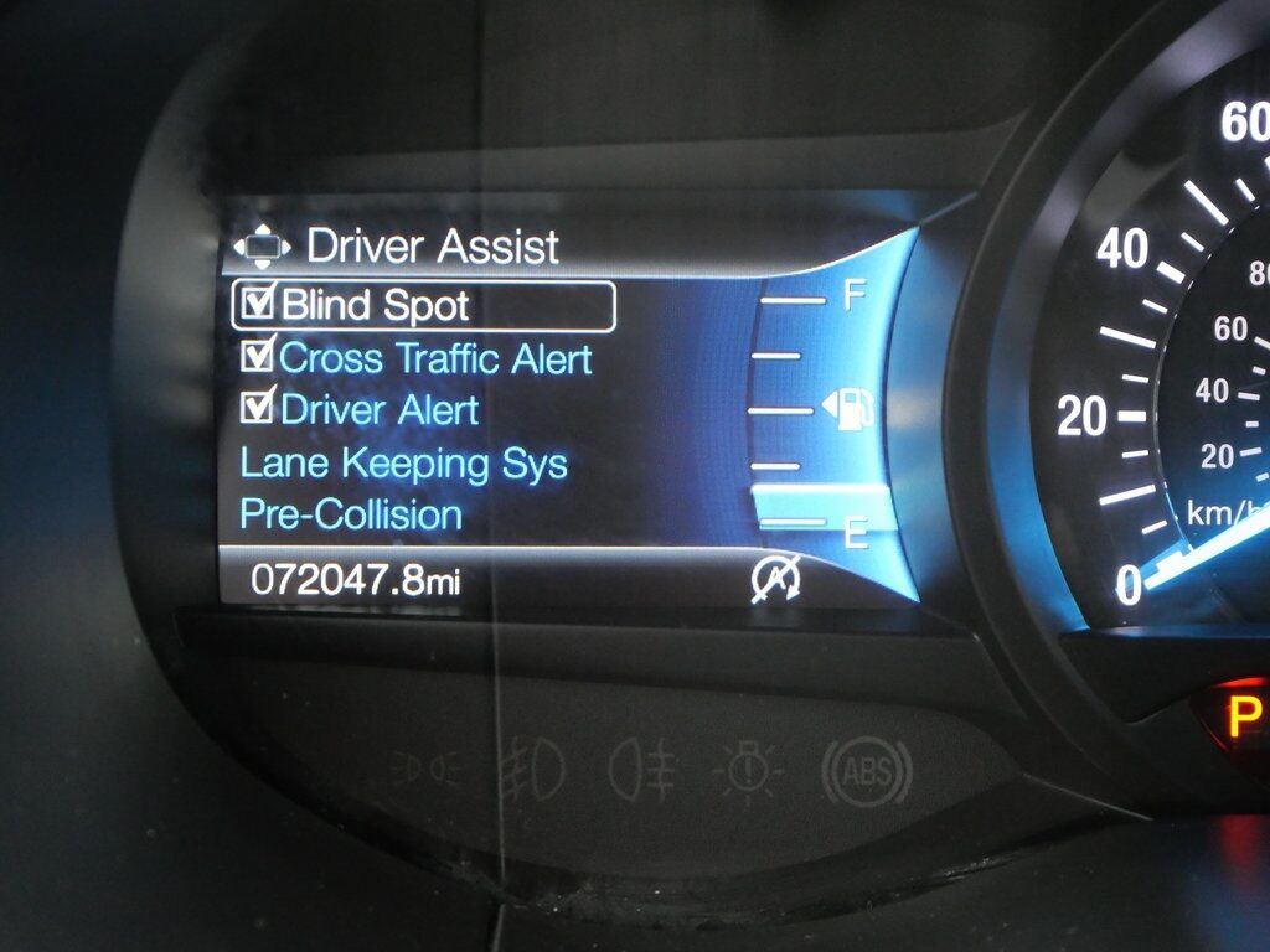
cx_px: 635
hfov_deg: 30.3
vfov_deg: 22.9
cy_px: 476
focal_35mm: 64
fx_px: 2348
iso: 3200
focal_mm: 32
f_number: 5.6
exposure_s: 1/40
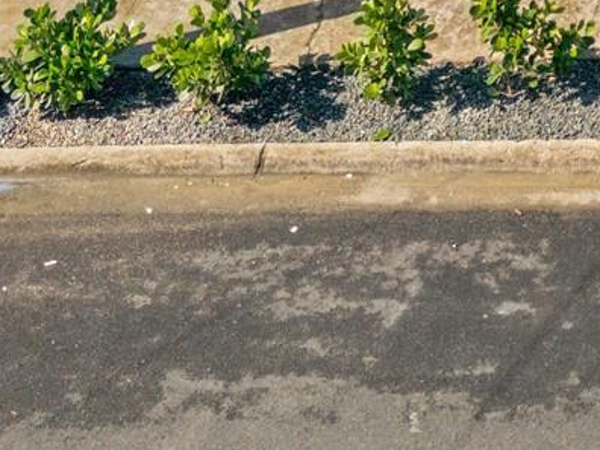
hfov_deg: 18.7
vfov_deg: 13.3
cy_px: -432
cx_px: 798
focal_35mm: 97
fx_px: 1681
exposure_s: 1/3000
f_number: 1.7
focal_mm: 6.72
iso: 140
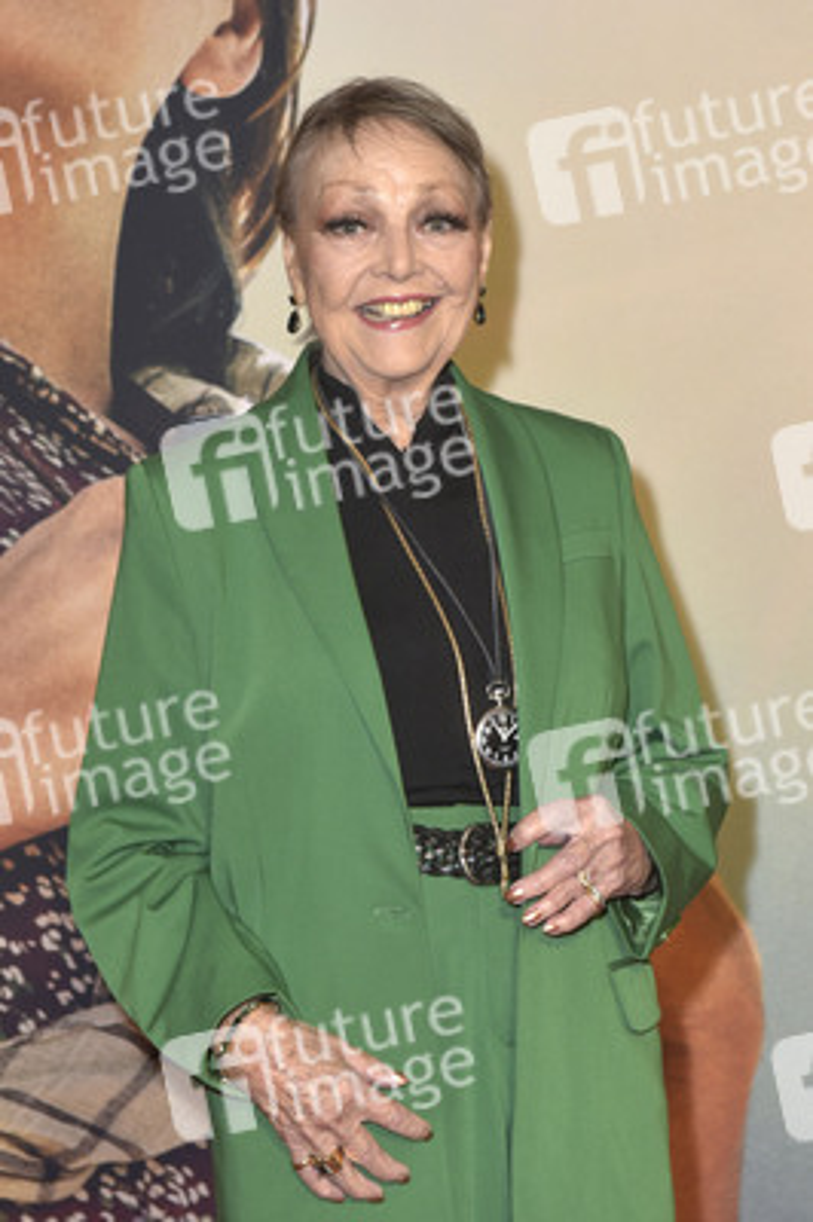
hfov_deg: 21.9
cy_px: 611
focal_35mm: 62
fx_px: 2104
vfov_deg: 32.4
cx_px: 406
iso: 800
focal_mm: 62
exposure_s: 1/200
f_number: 5.6
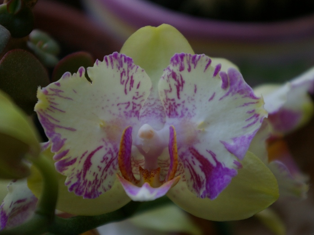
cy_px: 118
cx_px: 169
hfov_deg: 21.6
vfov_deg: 16.3
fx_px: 821
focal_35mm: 91
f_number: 5.6
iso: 400
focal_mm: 55
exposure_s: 1/90
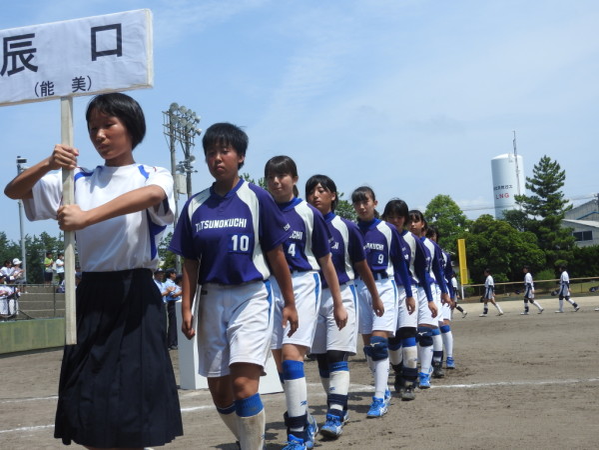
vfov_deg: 26.6
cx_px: 300
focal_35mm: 55
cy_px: 225
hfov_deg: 34.9
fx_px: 952
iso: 100
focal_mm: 9.9
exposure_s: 1/1250
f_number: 4
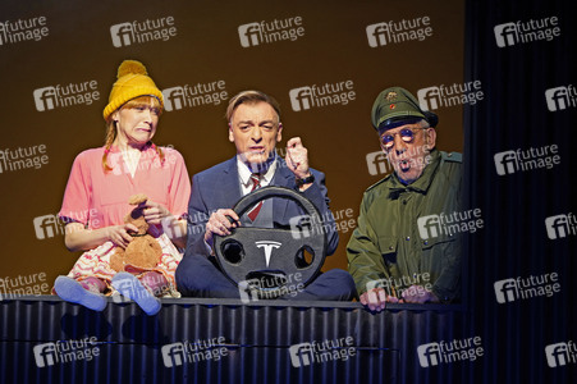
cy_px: 192
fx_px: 2867
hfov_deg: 11.5
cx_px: 288
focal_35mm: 179
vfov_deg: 7.7
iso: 2000
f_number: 5.6
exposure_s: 1/200
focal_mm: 179
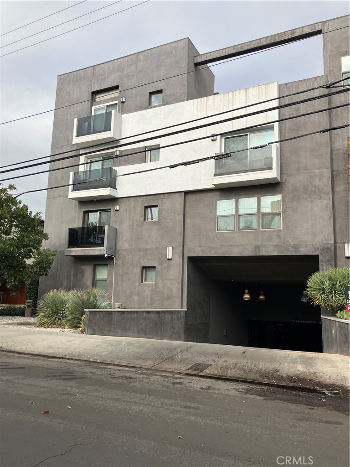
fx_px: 377
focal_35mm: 28
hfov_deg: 49.7
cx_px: 175
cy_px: 234
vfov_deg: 63.4
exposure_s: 1/1736
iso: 32
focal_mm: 3.99
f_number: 1.8
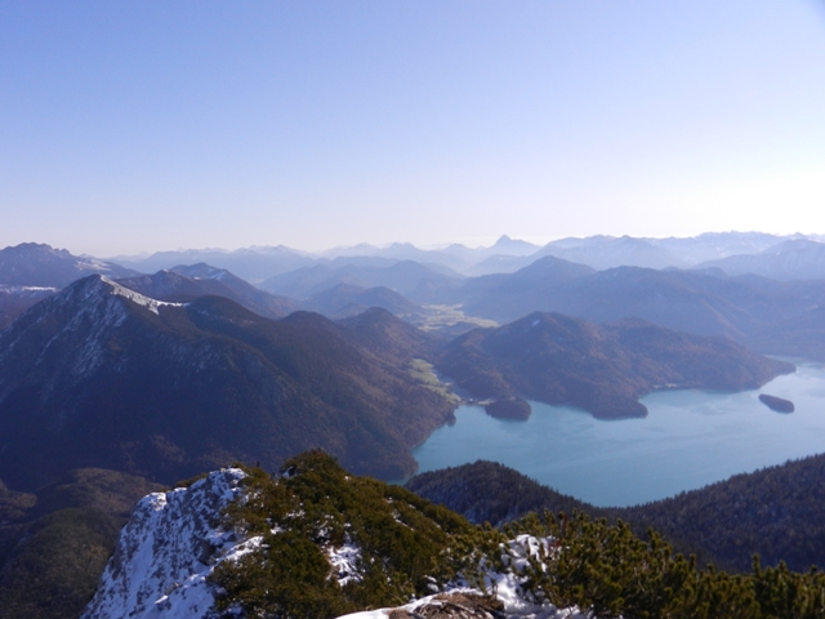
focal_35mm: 33
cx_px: 412
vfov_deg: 42.9
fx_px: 786
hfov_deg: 55.4
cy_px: 310
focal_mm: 5.9
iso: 160
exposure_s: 1/1600
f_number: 3.8
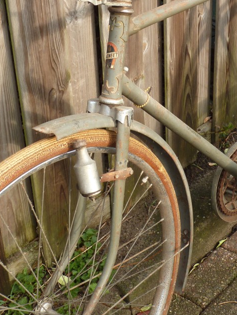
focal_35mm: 65
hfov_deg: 22.3
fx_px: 593
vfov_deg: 29.5
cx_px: 187
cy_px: 95
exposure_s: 1/60
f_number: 3.6
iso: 80
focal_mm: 6.5
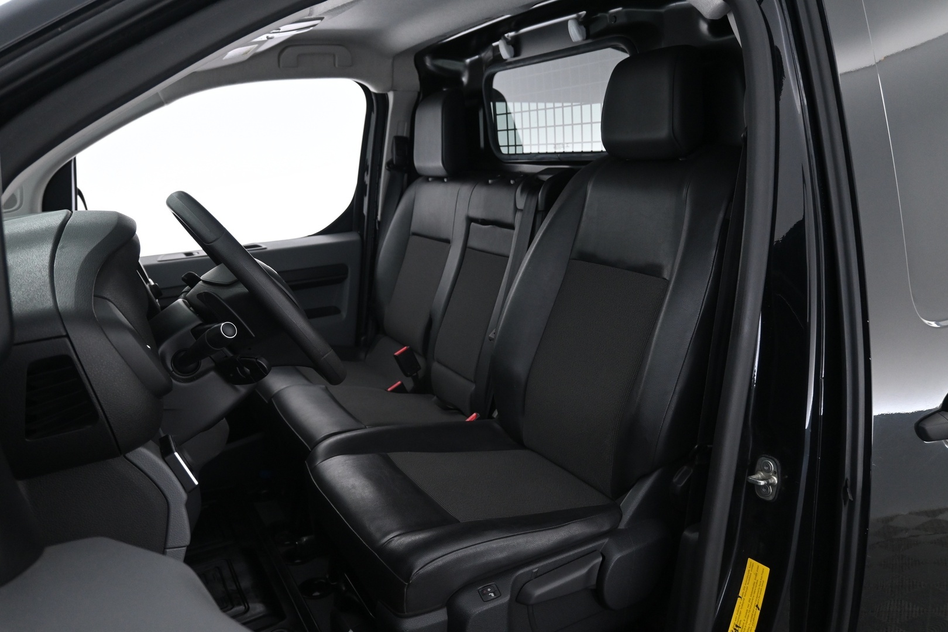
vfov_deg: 46.8
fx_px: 731
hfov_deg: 65.9
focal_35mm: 28
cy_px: 316
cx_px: 474
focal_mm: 18.5
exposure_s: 1/30
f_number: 3.8
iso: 1400
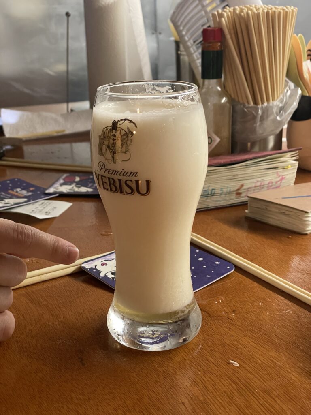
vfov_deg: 36.8
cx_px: 156
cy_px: 208
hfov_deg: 28.0
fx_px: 623
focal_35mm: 52
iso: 320
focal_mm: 6
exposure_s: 1/60
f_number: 2
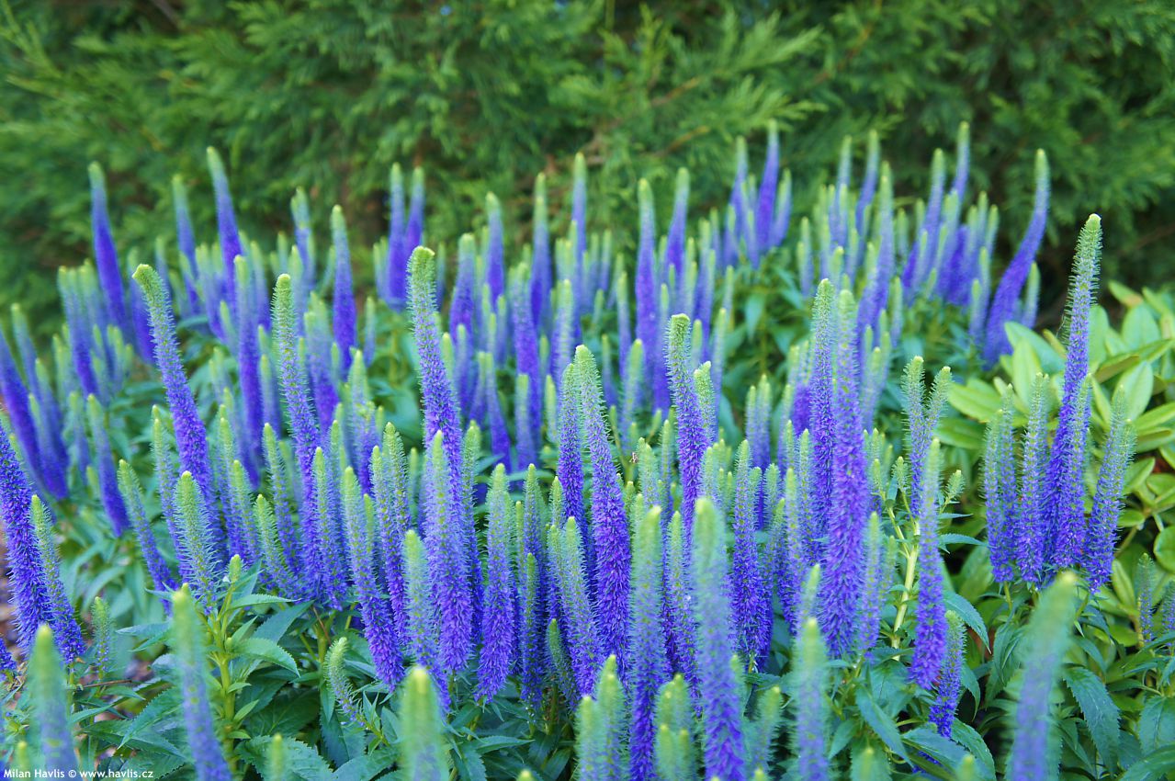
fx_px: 1418
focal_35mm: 44
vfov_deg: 30.8
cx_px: 588
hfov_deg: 45.0
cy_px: 390
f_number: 4
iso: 200
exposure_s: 1/50
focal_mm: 29
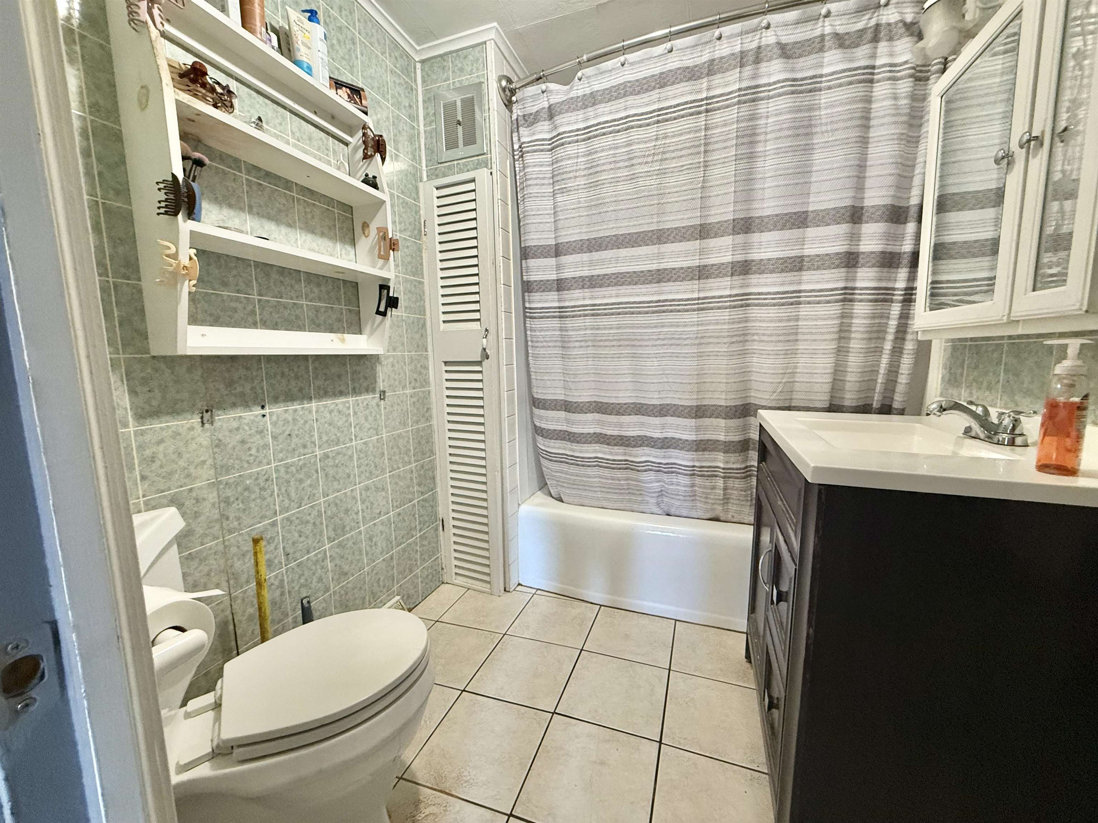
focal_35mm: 14
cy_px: 412
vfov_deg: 85.7
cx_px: 549
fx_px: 444
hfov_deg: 102.1
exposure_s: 1/60
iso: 500
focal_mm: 2.22
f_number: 2.2
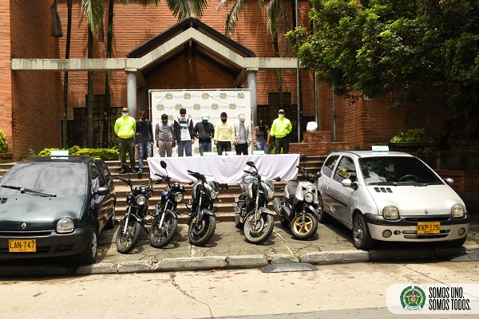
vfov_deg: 37.9
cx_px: 240
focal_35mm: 35
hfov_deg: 54.4
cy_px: 160
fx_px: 466
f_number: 16
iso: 500
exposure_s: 1/100
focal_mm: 35
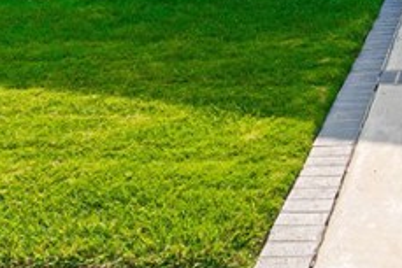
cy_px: -158
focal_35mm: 67
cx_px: 470
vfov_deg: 17.8
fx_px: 749
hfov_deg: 26.9
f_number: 10
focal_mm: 10
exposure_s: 1/400
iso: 320
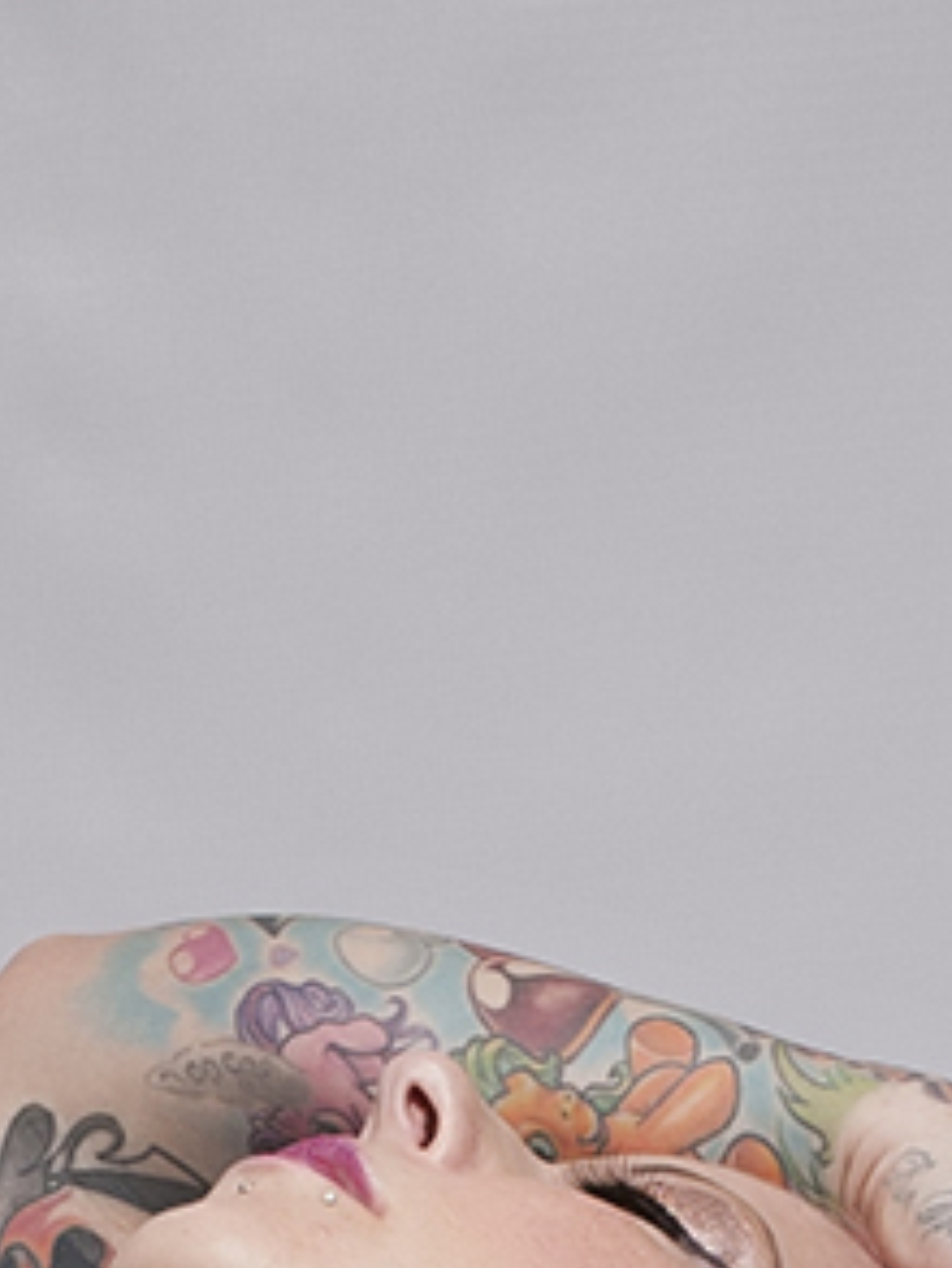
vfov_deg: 4.9
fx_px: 14400
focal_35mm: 393
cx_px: 619
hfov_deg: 3.8
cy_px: 3099
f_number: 10
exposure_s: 1/500
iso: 200
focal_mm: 50
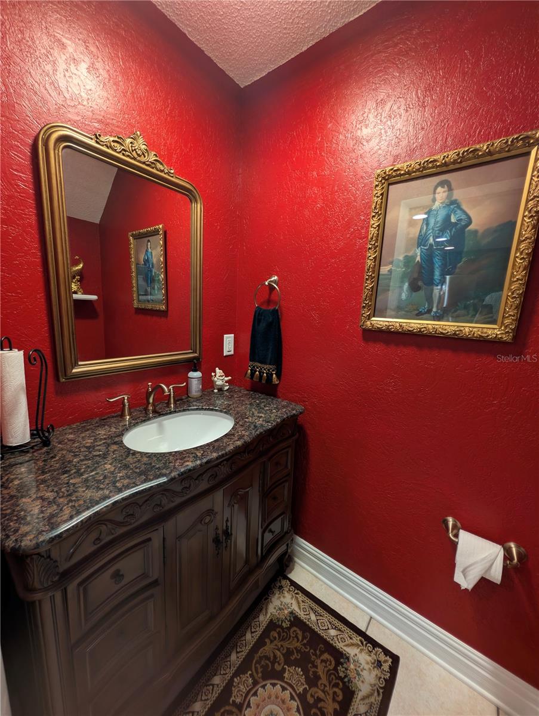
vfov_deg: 110.5
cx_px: 270
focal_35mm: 12
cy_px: 358
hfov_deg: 94.6
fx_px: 249
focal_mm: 2.02
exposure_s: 1/21.6
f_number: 1.7
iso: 71
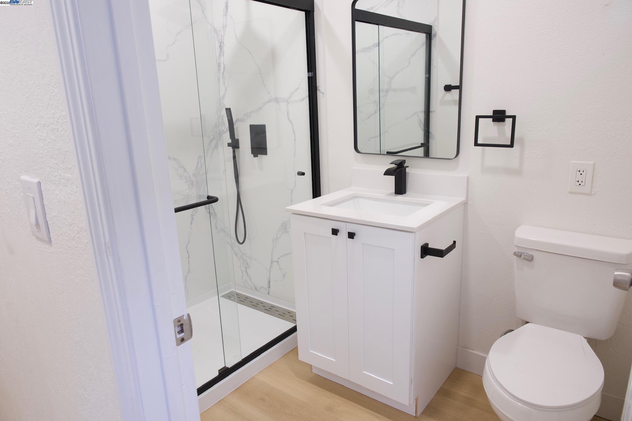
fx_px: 421
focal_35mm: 24
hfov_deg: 73.7
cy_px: 210
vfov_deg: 53.1
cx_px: 316
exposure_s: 1/30
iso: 1000
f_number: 5.6
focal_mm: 16
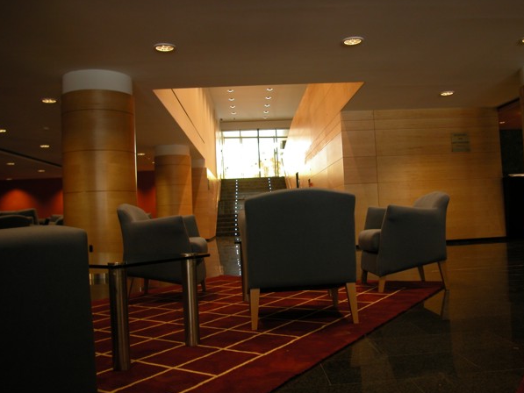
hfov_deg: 59.9
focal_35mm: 30
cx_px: 270
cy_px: 187
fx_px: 454
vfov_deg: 46.8
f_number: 3.1
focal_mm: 7.1
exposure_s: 1/13.6
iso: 100
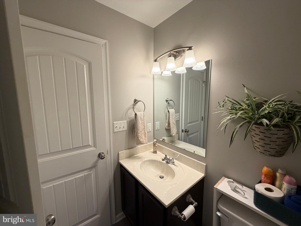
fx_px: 122
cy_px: 113
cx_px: 150
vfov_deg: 85.7
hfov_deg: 102.1
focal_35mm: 14
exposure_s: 1/120
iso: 250
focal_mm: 2.22
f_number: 2.2
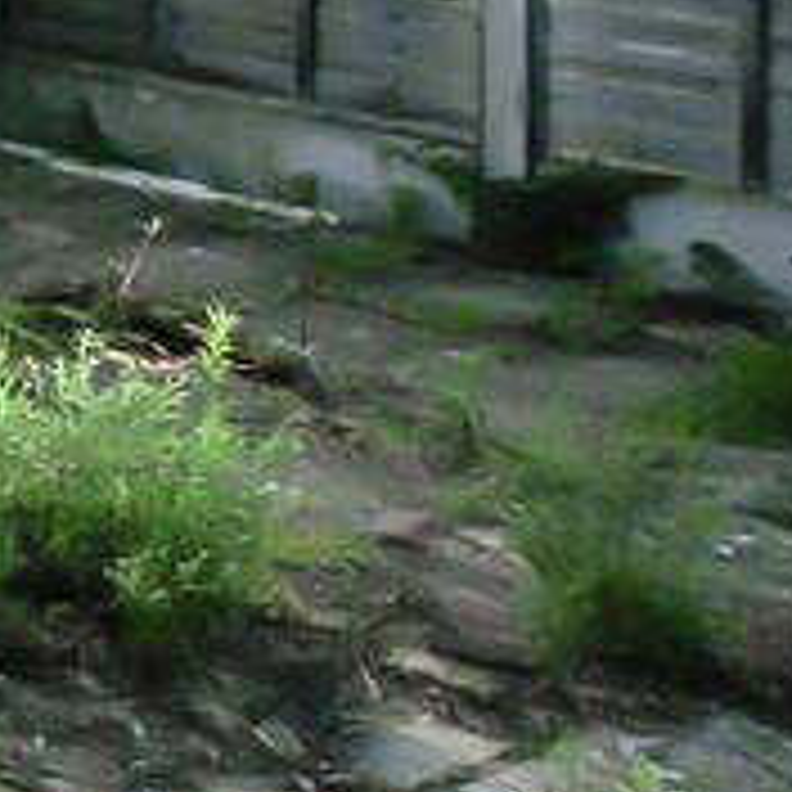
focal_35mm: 74
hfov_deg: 12.6
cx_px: -1413
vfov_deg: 20.0
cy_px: -418
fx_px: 1916
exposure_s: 1/1000
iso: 200
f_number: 5.6
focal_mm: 10
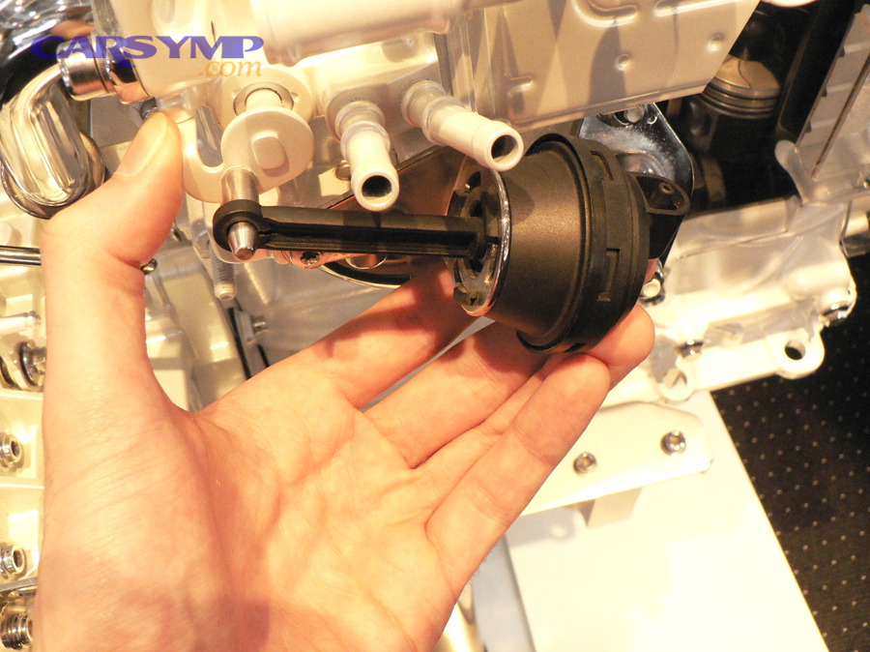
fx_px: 904
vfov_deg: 39.6
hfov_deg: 51.4
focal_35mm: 36
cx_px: 435
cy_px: 326
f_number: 4
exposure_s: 1/50
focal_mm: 6
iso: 400
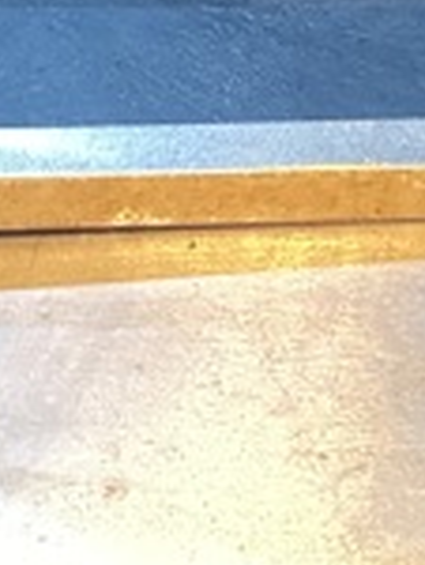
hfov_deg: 8.9
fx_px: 2742
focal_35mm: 168
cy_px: -190
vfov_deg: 11.4
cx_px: 207
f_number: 2.4
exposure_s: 1/60
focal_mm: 3.3
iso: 200
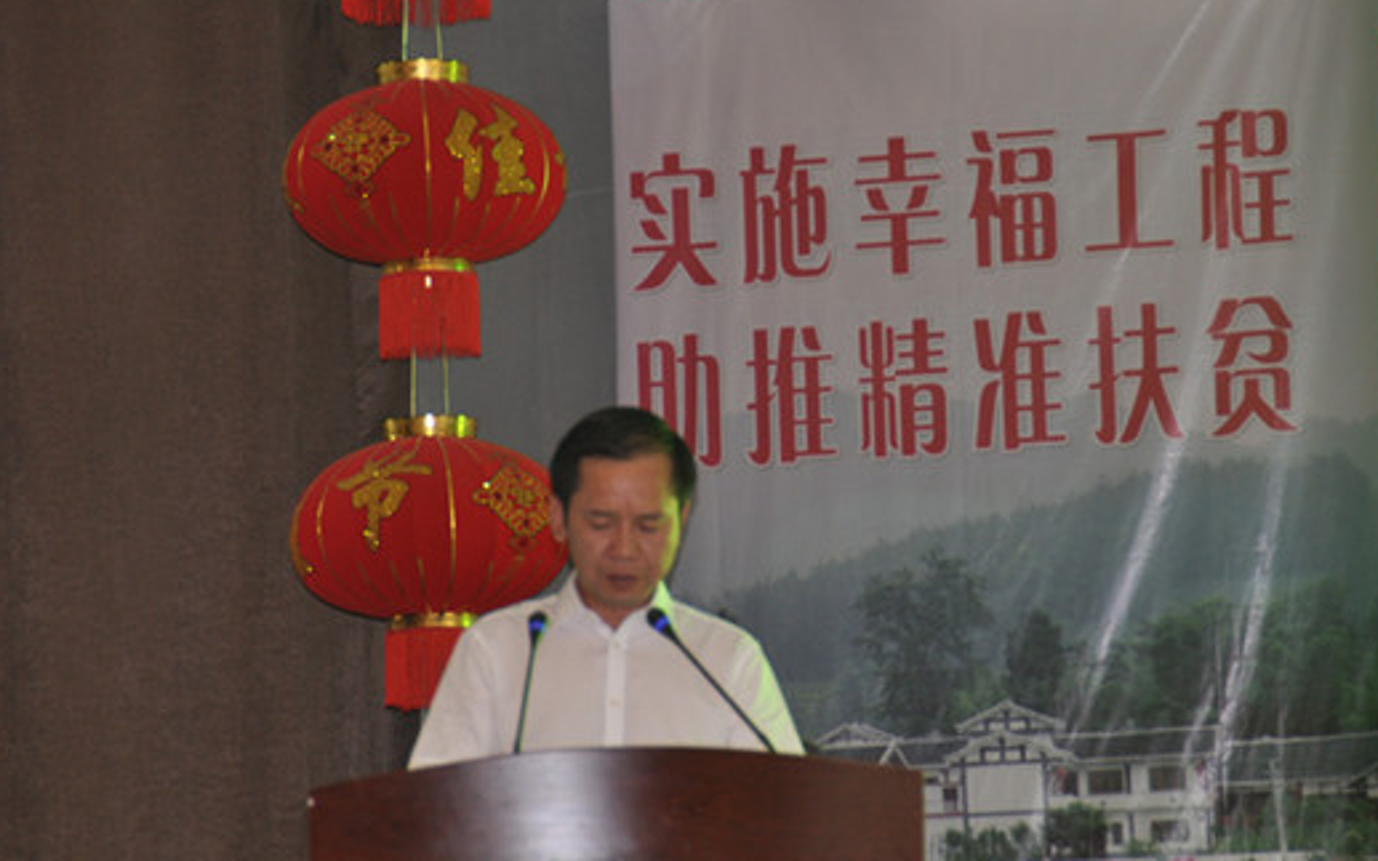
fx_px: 5655
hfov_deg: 13.9
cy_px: 429
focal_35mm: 151
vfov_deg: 8.7
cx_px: 786
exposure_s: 1/60
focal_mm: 85
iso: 400
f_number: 5.6
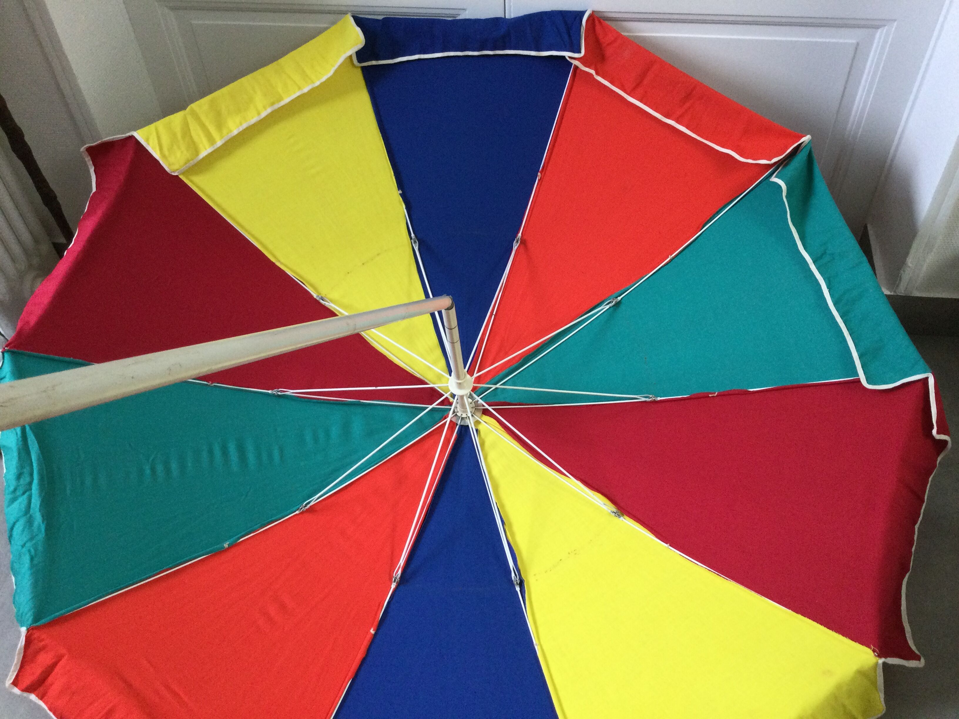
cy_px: 360
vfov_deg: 45.4
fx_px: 859
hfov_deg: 58.4
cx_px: 480
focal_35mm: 31
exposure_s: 1/33
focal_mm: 3.3
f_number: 2.4
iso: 64
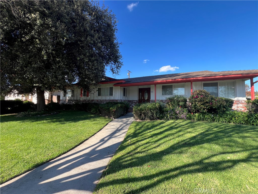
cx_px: 129
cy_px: 97
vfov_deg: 89.9
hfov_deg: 106.2
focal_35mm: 13
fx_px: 97
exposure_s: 1/382
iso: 32
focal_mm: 1.57
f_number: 1.8
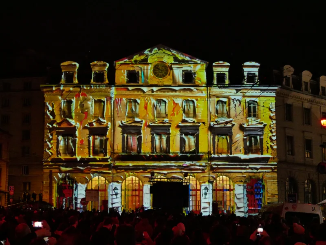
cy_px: 122
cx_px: 163
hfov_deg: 26.3
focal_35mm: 74
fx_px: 697
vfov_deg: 19.9
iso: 6400
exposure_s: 1/50
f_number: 4.6
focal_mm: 37
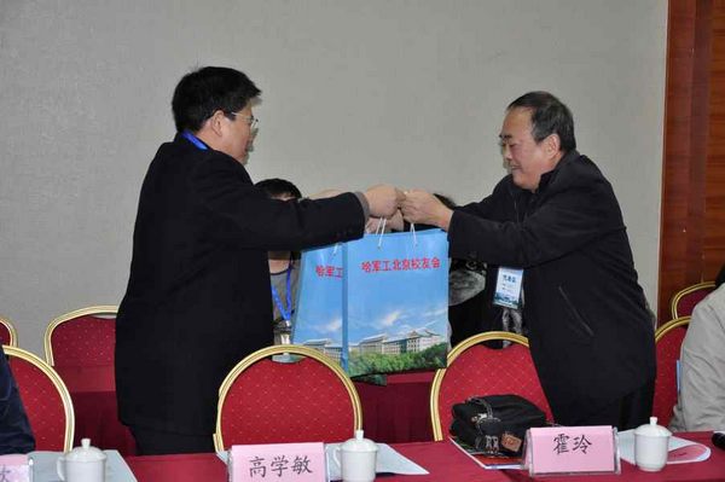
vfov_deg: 21.5
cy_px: 241
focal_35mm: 63
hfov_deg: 31.9
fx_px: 1268
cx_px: 362
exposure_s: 1/60
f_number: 4.8
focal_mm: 42
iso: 800
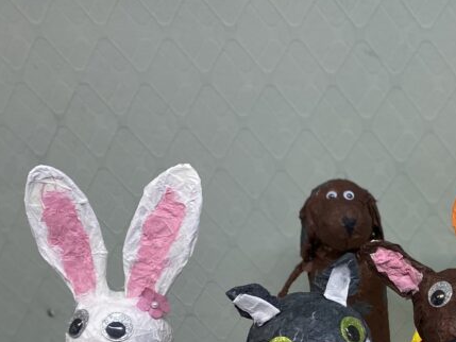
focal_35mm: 62
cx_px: 489
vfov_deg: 22.7
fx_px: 817
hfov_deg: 28.6
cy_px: 345
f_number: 1.8
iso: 80
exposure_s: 1/100
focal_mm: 4.25
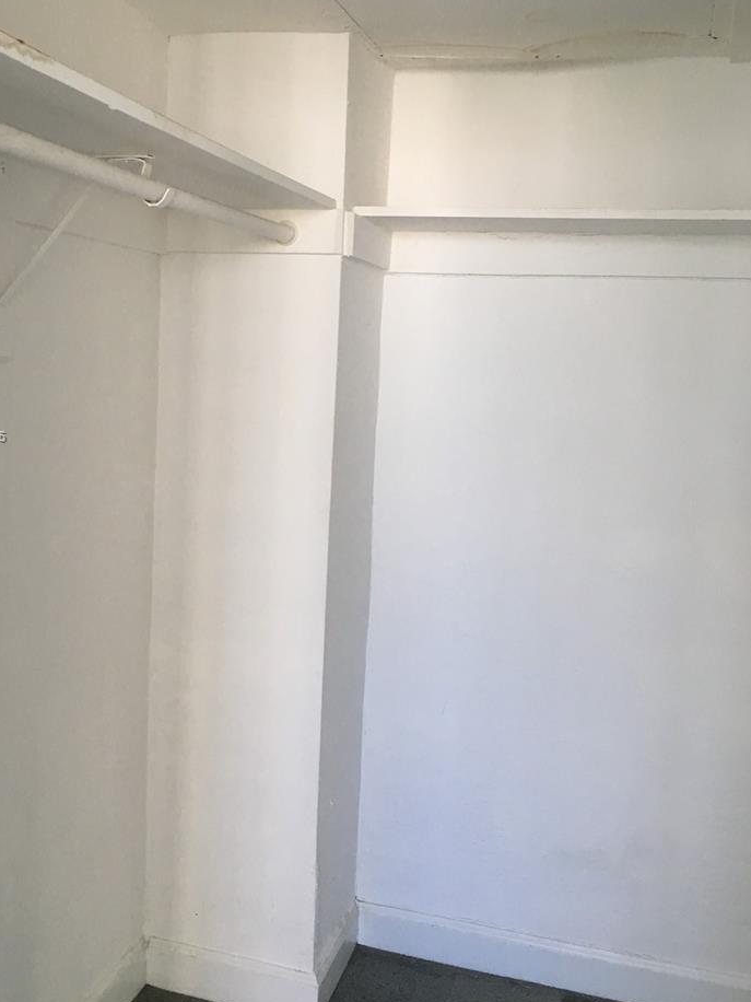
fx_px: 1099
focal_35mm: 38
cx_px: 297
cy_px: 438
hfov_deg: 37.6
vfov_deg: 48.9
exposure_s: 1/30
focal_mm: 4.15
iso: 64
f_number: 2.2
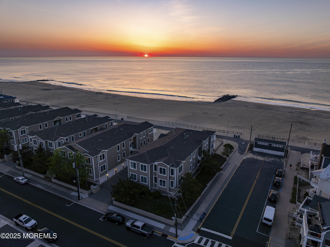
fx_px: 229
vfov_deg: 56.8
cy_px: 124
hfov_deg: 71.6
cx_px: 165
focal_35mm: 24
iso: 150
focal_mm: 12.29
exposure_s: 1/320
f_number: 2.8
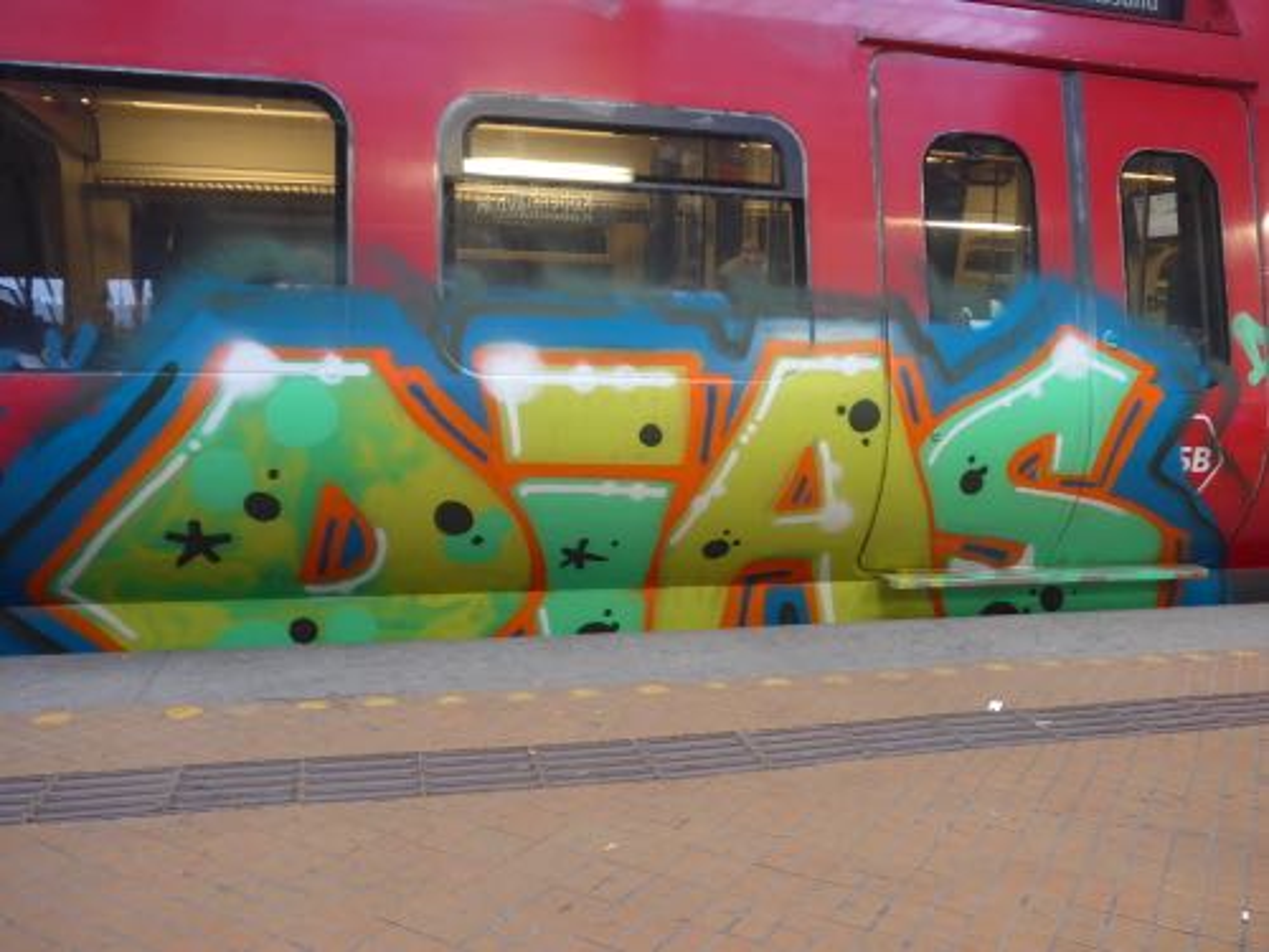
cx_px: 634
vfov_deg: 48.2
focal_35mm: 29
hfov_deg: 61.7
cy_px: 476
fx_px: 1063
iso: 400
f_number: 2
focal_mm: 6
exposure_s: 1/50
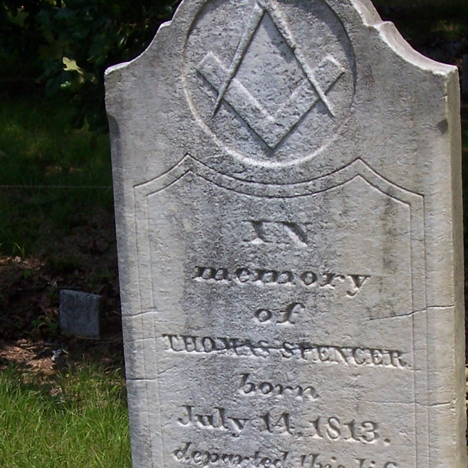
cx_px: 299
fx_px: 1805
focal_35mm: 118
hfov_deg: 14.8
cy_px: 379
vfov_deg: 14.7
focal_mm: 8.6
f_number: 6.7
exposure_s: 1/750
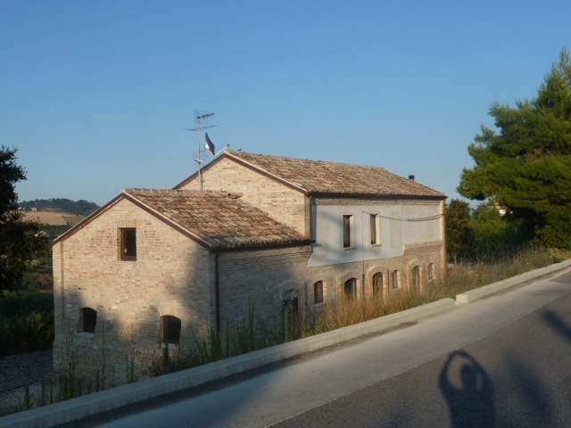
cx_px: 286
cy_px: 214
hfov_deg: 50.1
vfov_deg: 38.7
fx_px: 610
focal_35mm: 37
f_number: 4.5
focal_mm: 6.1
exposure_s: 1/500
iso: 80
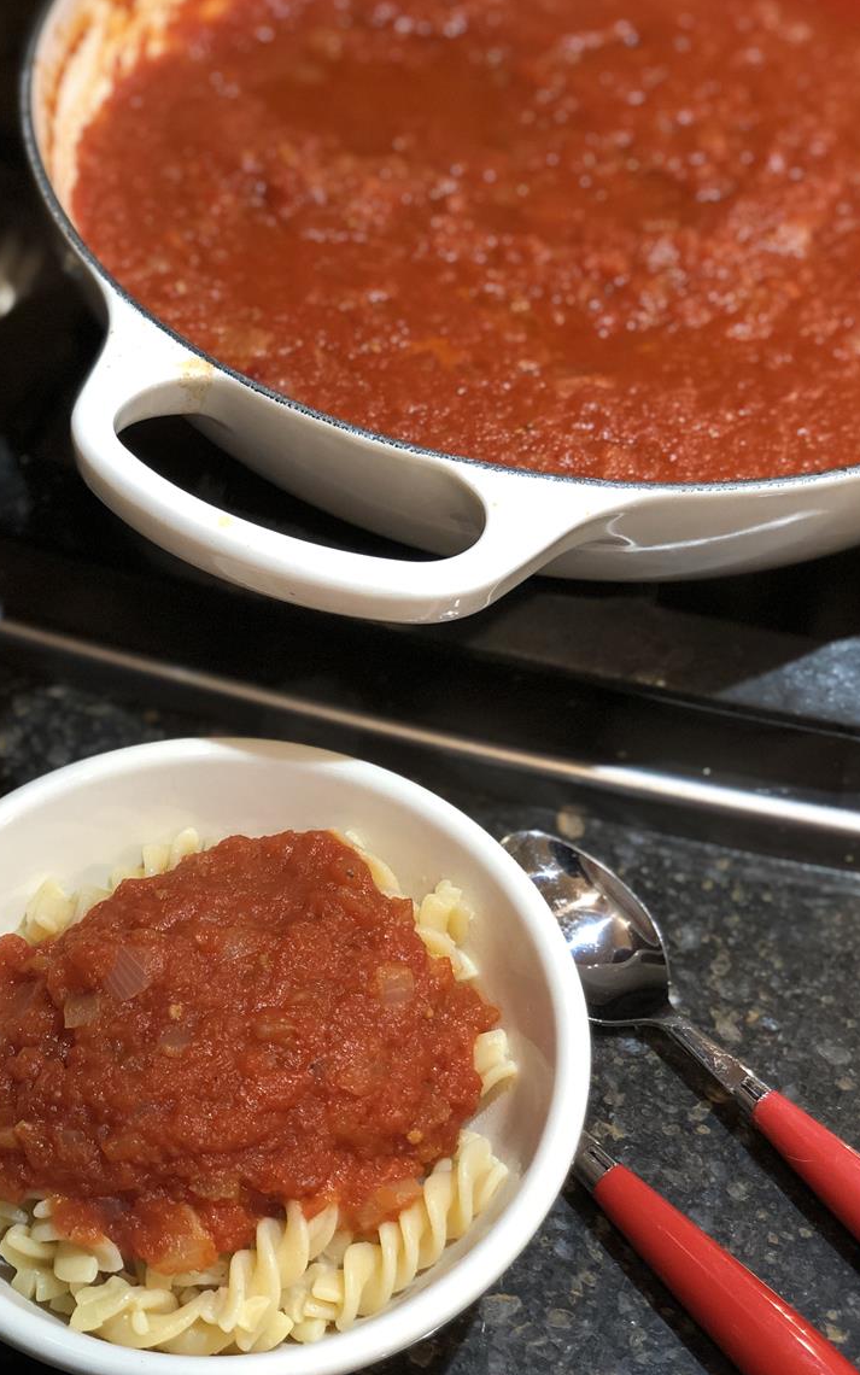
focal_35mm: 58
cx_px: 394
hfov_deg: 22.4
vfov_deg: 35.1
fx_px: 2174
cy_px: 661
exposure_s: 1/30
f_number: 2.4
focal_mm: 6
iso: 160
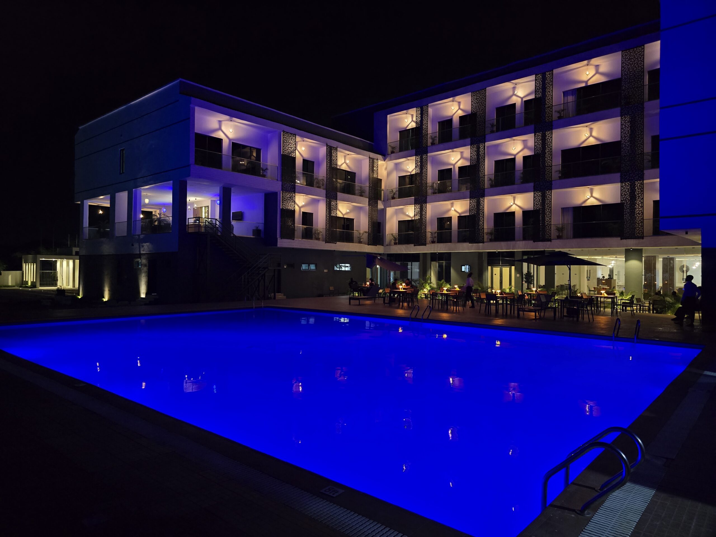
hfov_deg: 73.9
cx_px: 358
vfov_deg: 58.9
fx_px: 476
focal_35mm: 23
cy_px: 268
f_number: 1.7
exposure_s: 1/33
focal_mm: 6.3
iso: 1250
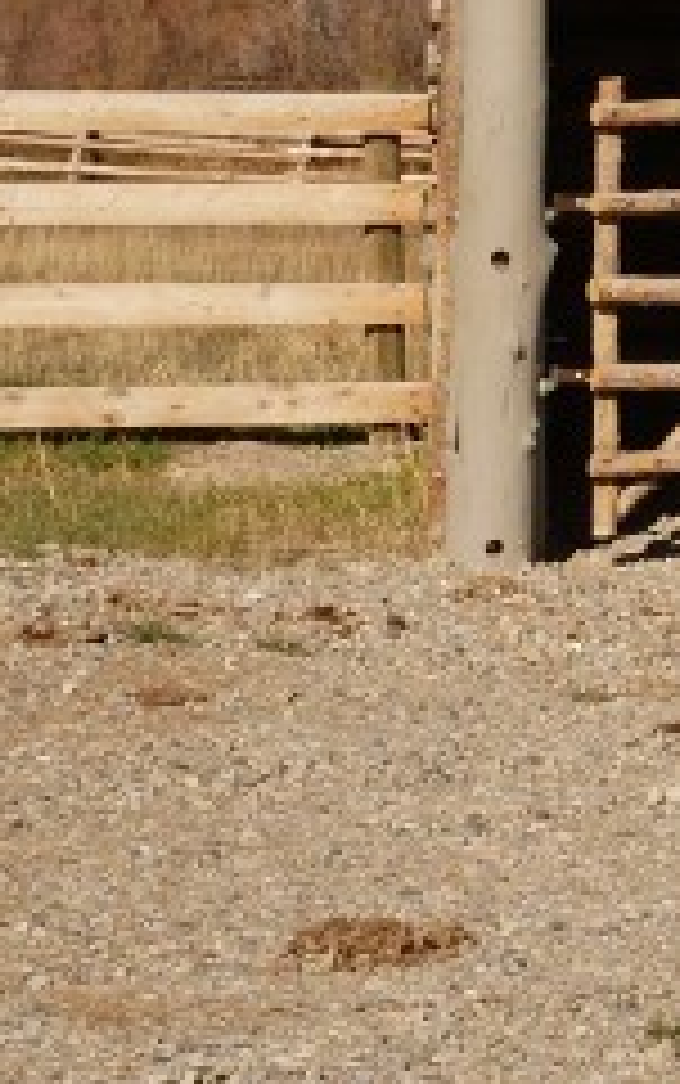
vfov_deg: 13.5
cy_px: 67
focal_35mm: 153
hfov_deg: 7.5
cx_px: 2042
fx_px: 4529
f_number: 5.6
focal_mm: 17
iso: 200
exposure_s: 1/1600
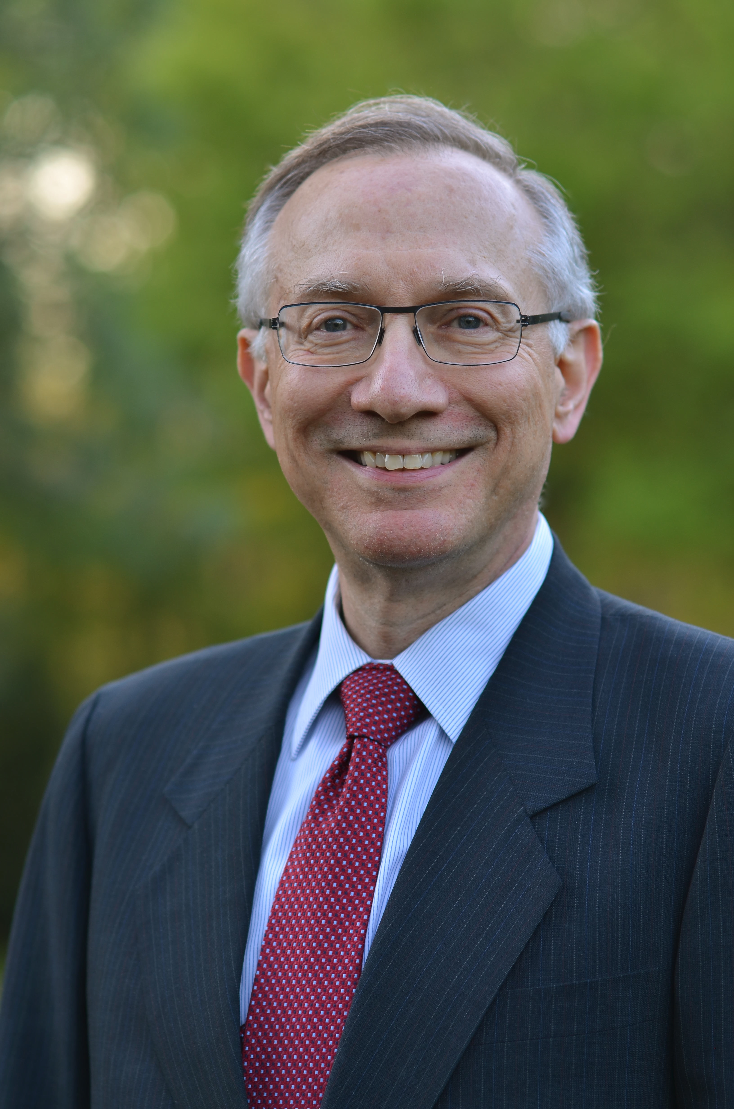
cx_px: 367
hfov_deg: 10.7
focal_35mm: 128
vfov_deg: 16.1
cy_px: 554
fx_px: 3917
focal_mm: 85
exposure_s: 1/200
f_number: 2.8
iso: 100
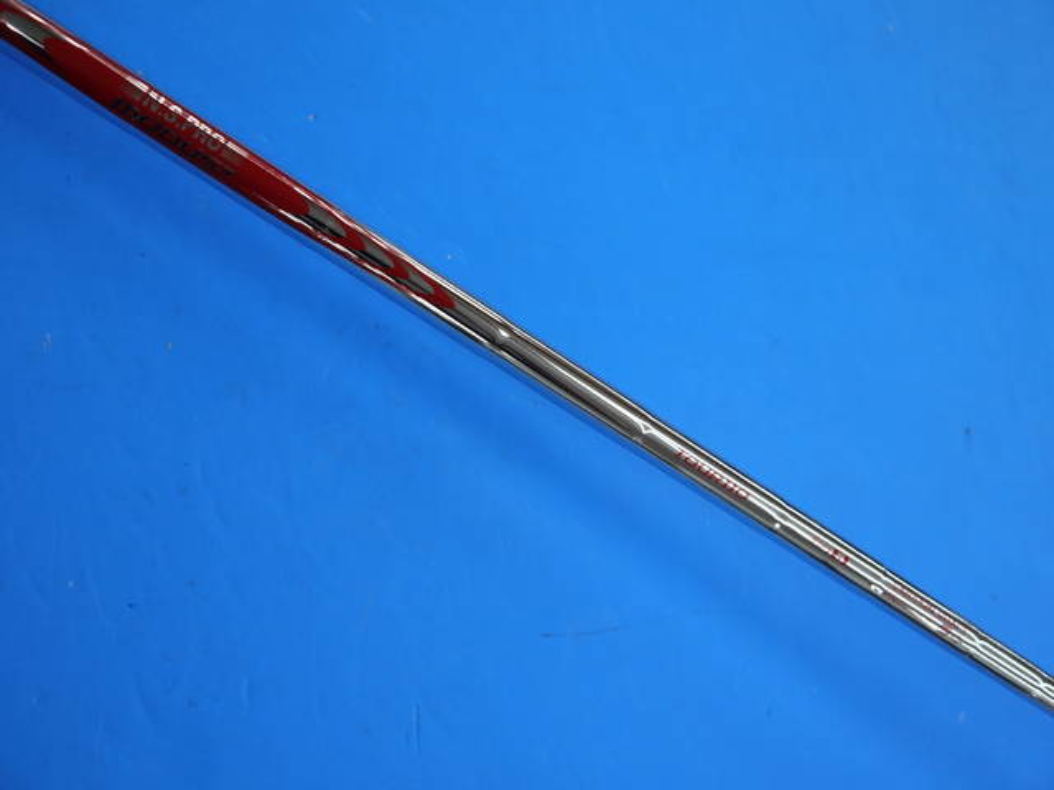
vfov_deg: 34.3
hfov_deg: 44.8
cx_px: 527
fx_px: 1279
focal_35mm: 42
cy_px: 395
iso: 160
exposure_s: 1/80
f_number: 4.3
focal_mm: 21
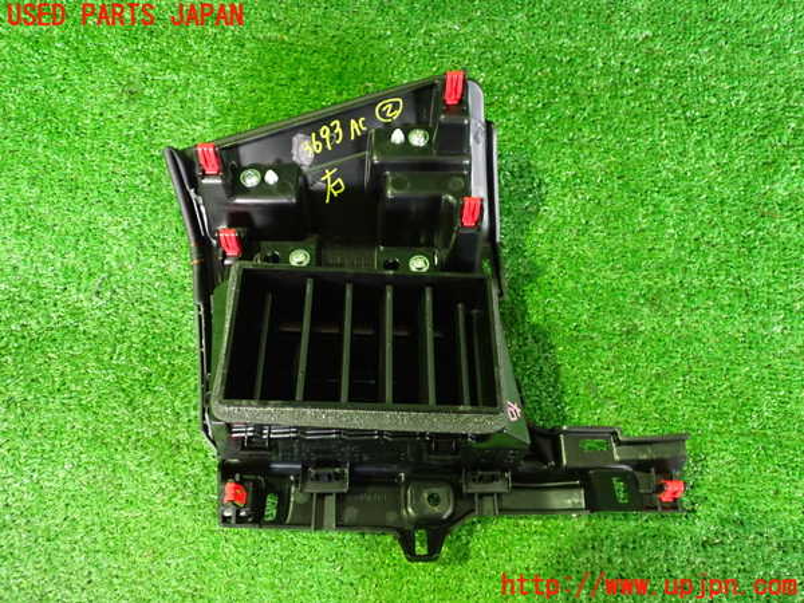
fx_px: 697
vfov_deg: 46.8
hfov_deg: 60.0
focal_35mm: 30
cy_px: 302
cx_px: 402
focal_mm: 5.4
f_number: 2.3
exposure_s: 1/20
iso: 1000
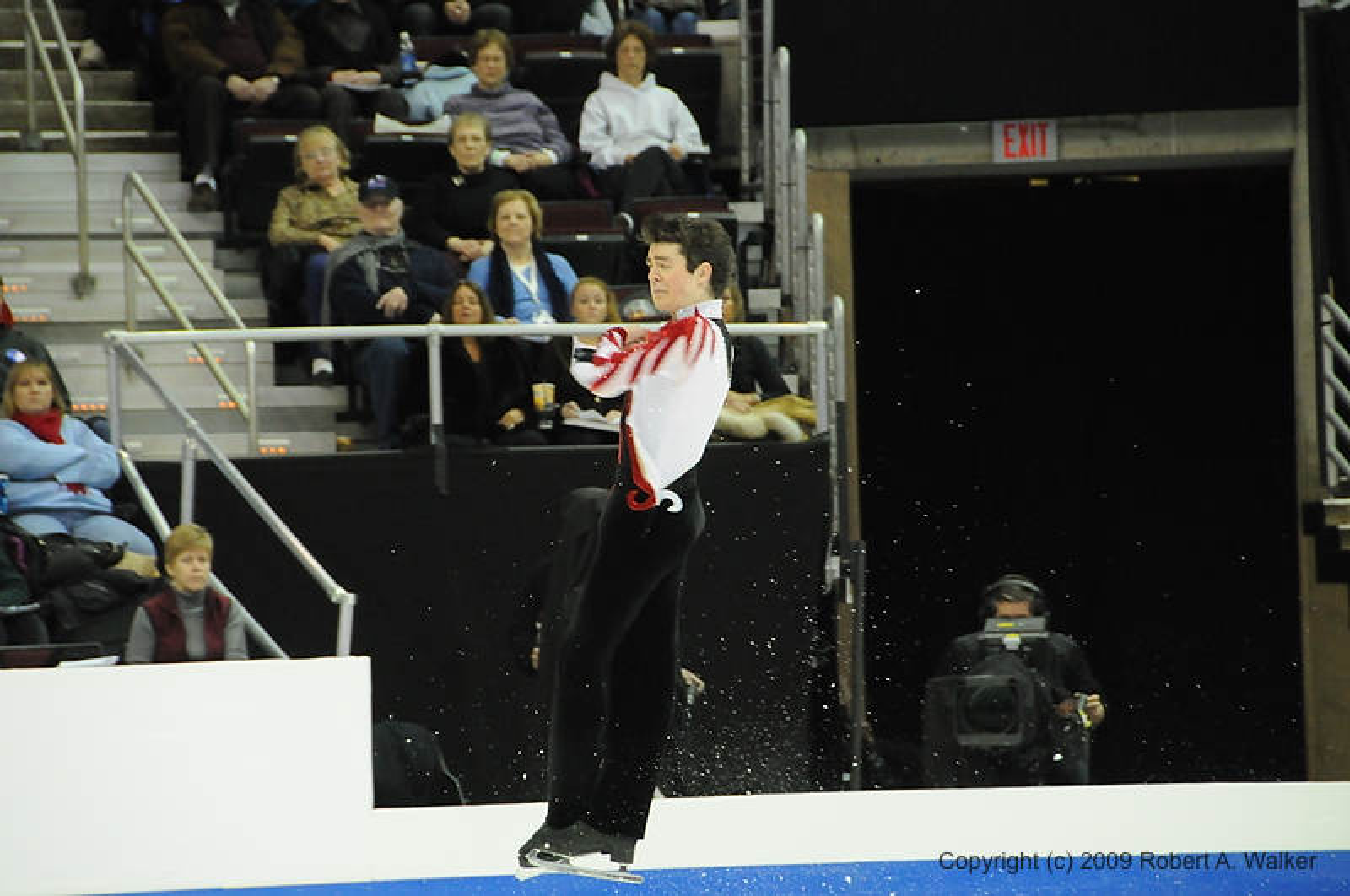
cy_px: 448
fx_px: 8425
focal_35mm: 225
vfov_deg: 6.1
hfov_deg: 9.2
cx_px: 675
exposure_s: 1/500
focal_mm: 150
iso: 3200
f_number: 5.6
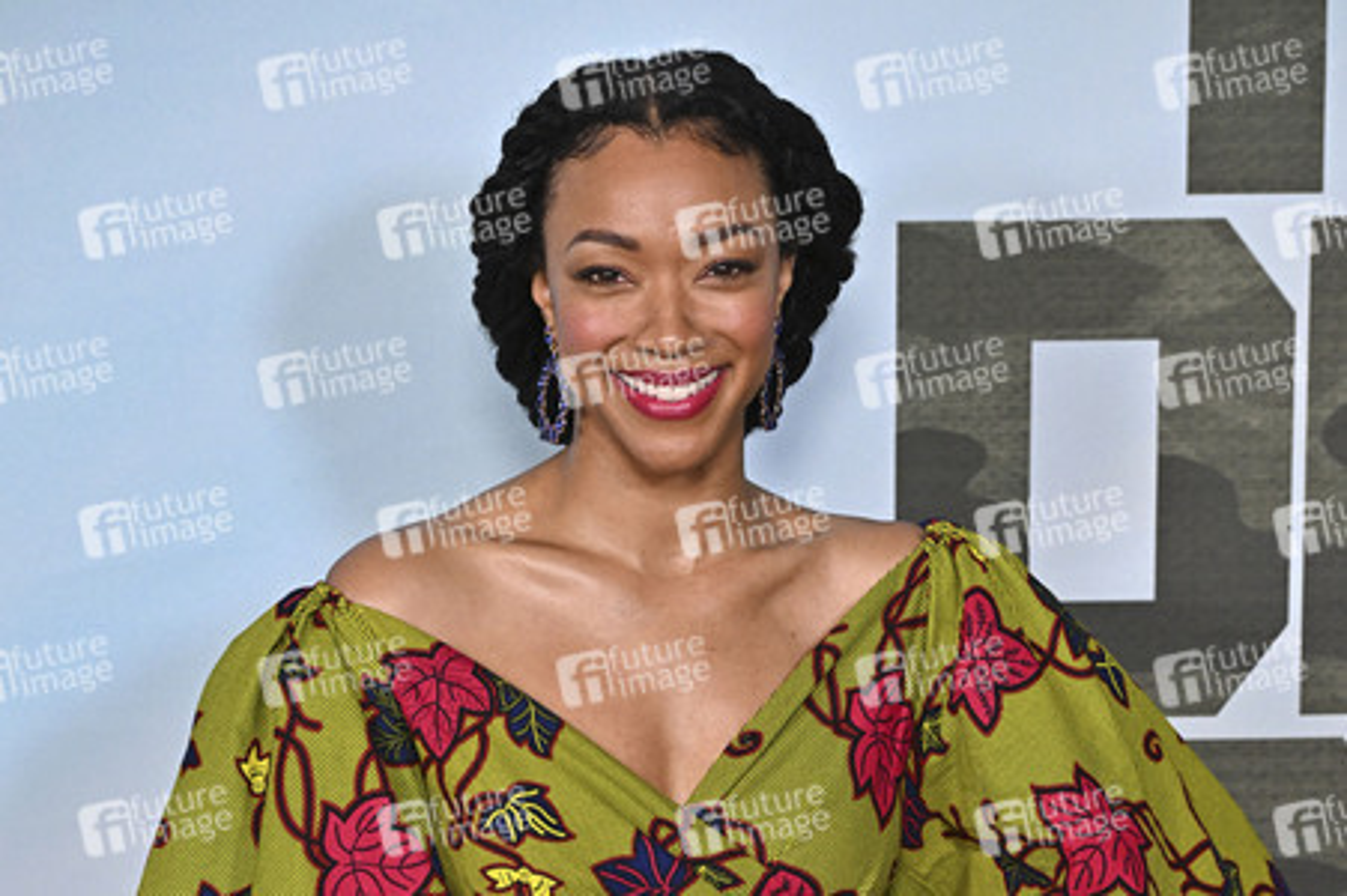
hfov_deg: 26.3
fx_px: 2879
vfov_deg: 17.7
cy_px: 448
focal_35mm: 77
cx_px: 674
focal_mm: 77
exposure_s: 1/250
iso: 2200
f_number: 4.5
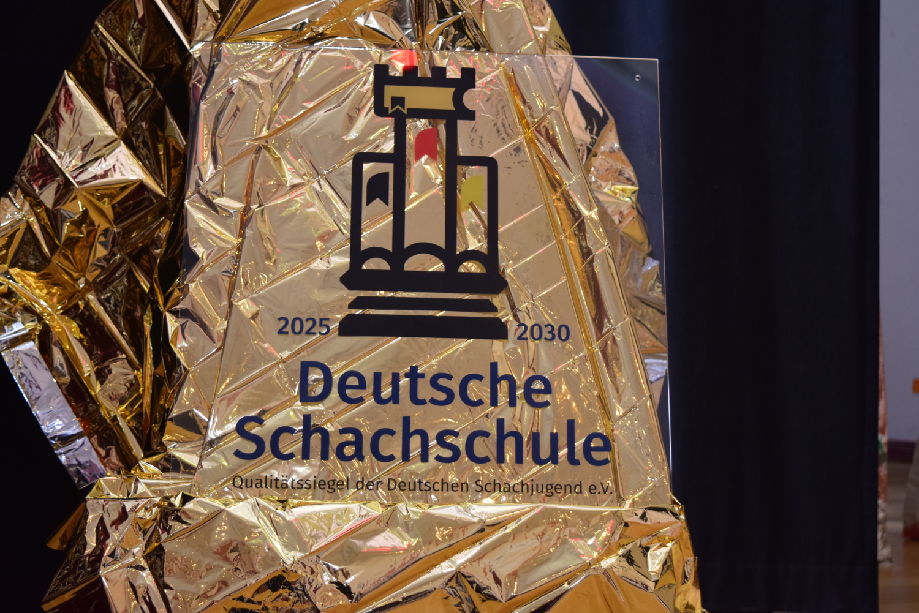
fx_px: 1609
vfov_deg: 21.6
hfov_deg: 31.9
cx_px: 460
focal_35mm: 63
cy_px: 306
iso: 900
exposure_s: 1/60
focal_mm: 42
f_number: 5
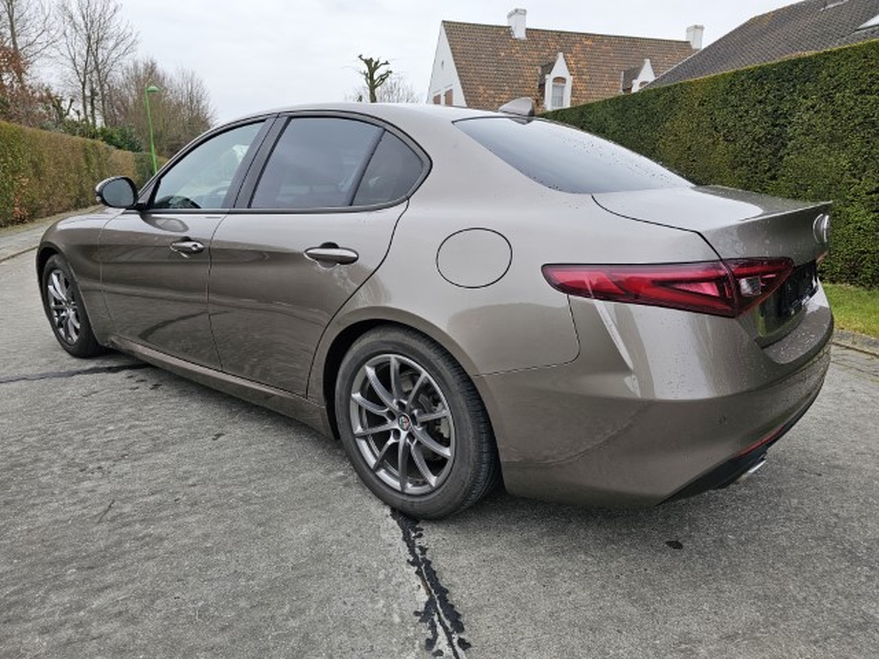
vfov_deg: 58.9
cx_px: 440
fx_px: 584
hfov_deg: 73.9
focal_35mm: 23
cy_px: 330
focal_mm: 6.3
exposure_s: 1/180
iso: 50
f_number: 1.7
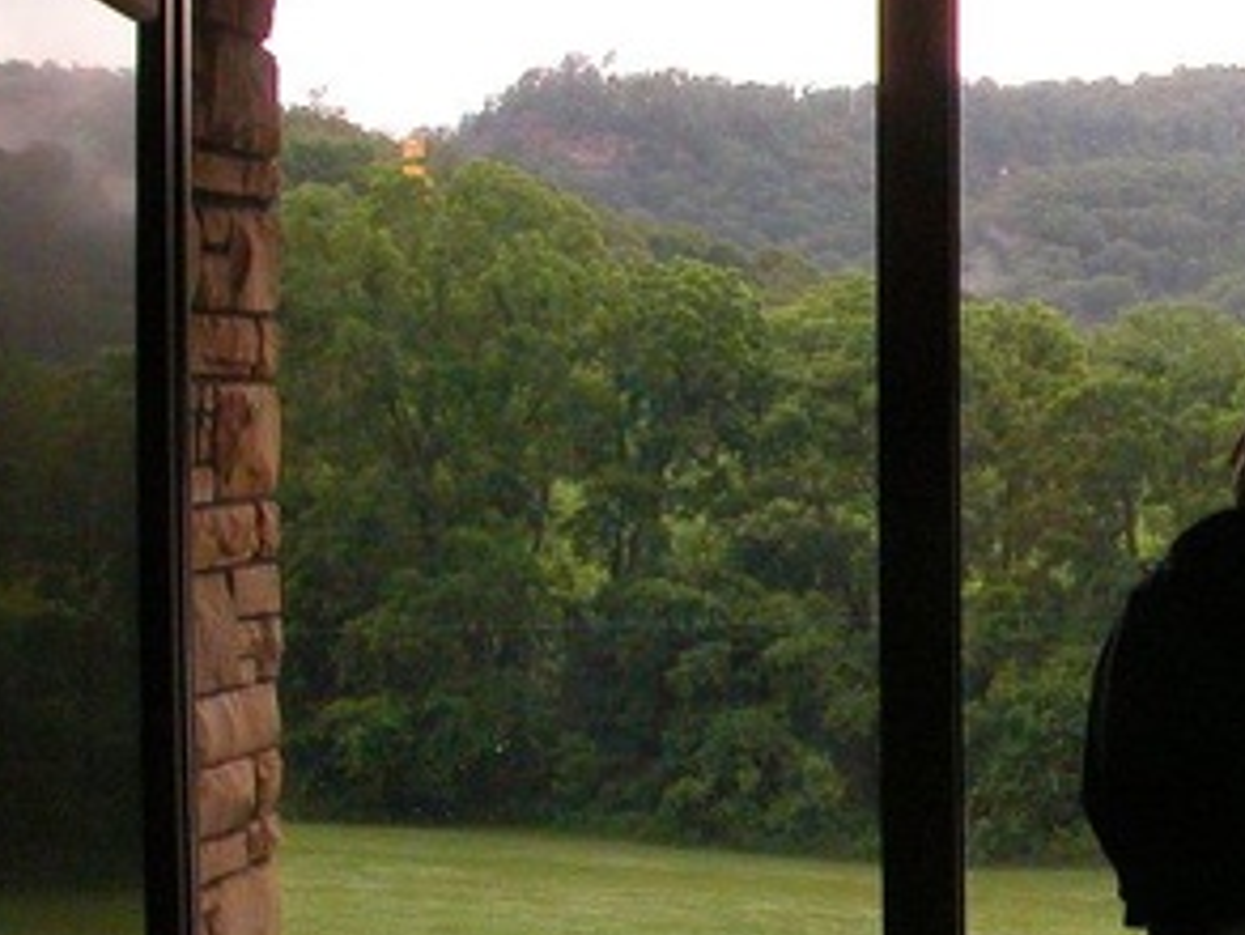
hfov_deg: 20.2
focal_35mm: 92
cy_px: 552
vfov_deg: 16.1
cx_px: 1419
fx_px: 3310
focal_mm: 8.9
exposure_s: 1/60
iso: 400
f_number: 8
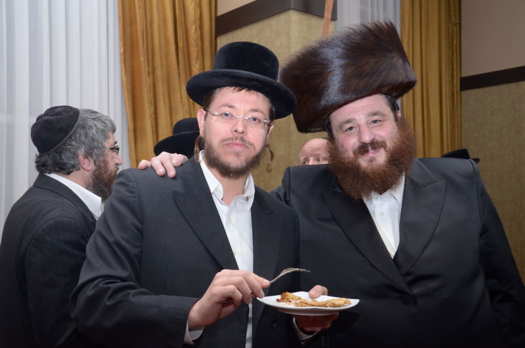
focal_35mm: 42
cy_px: 174
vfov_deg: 31.7
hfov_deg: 46.5
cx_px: 262
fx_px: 611
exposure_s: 1/125
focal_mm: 28
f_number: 5.6
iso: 800
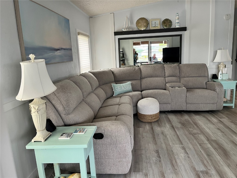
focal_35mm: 26
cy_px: 89
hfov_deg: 67.3
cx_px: 118
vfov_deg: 53.1
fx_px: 178
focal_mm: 5.1
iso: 125
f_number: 1.6
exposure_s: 1/85
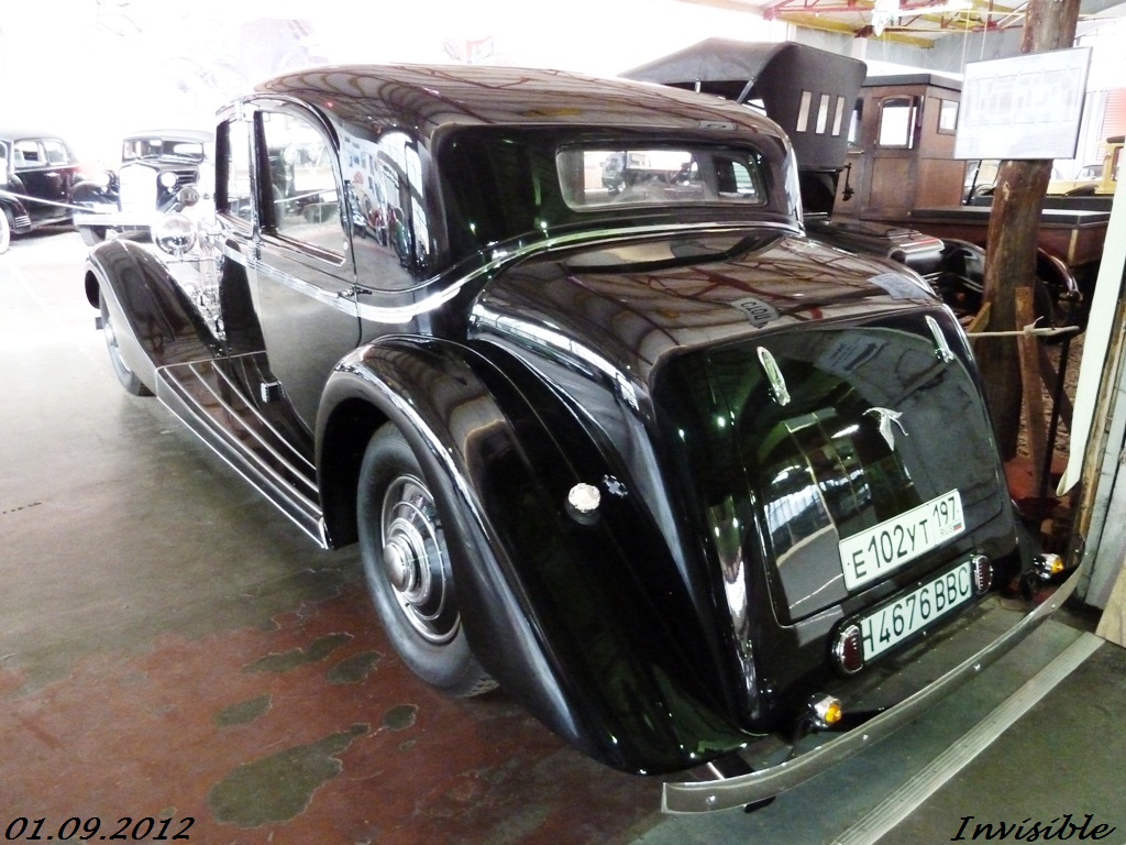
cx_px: 563
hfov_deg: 69.4
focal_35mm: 25
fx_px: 813
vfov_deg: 54.9
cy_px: 422
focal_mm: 4.1
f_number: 3.3
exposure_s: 1/13
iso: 800
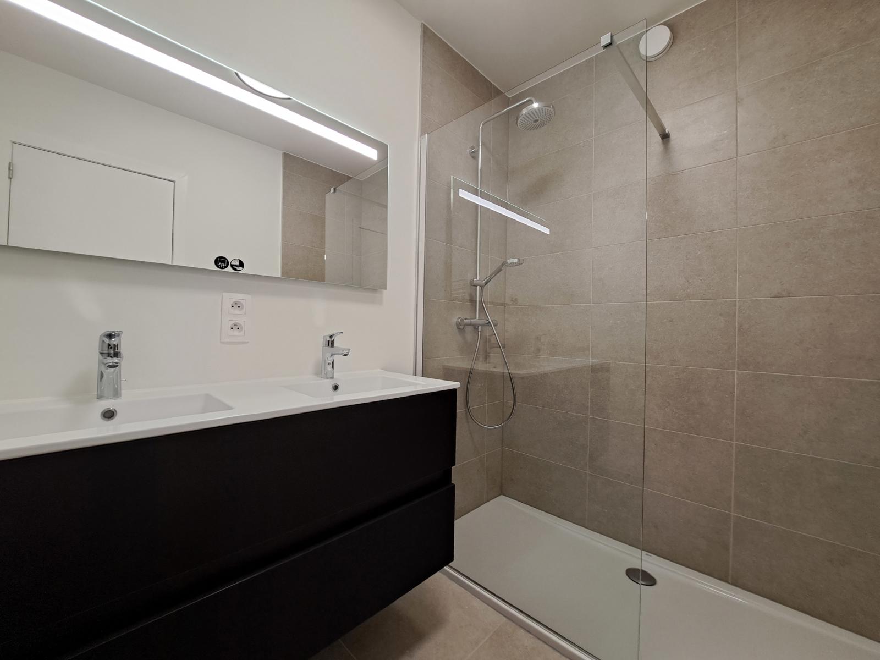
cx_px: 440
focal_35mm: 13
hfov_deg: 106.2
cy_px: 330
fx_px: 330
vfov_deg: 89.9
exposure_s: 1/50
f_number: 2.2
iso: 125
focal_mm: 1.74
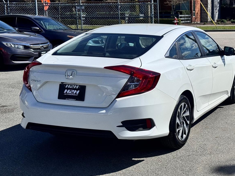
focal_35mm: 53
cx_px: 128
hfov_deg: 36.1
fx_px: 360
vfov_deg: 27.5
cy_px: 86
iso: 64
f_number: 1.78
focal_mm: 6.76
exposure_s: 1/15385
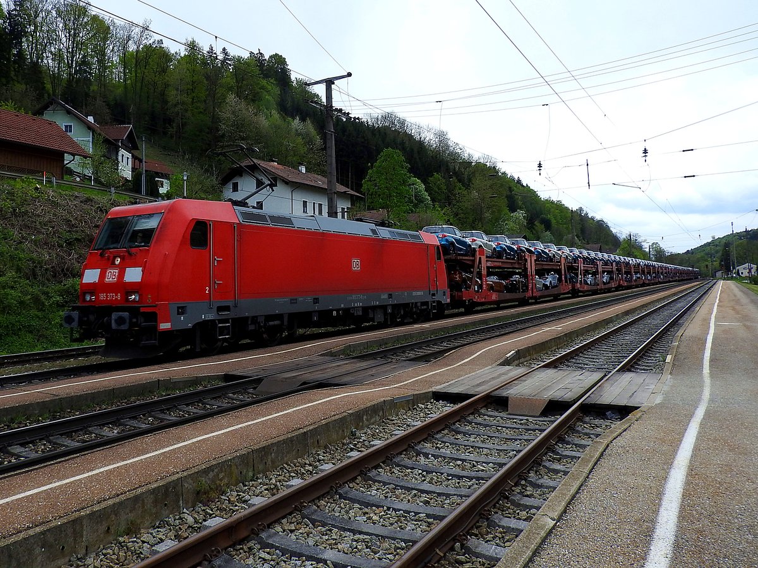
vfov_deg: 56.8
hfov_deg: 71.6
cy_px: 284
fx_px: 526
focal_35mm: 24
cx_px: 379
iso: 100
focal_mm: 4.3
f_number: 3.3
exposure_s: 1/800
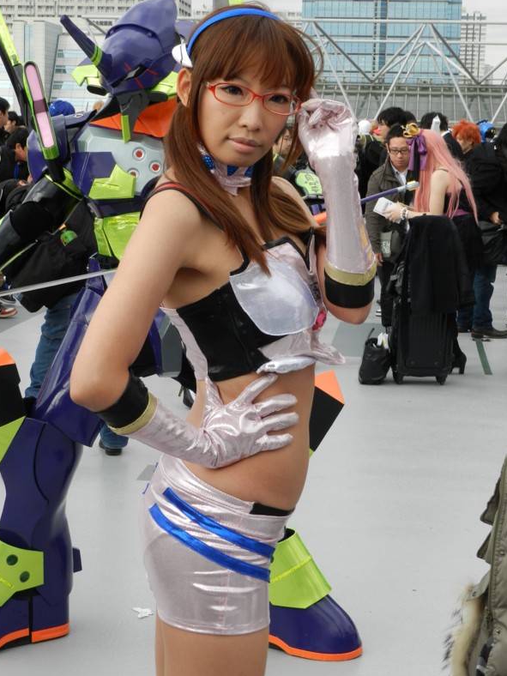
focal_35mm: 69
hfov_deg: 21.3
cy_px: 335
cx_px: 251
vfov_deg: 28.2
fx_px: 1347
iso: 160
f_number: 4.7
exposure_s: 1/400
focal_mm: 12.1
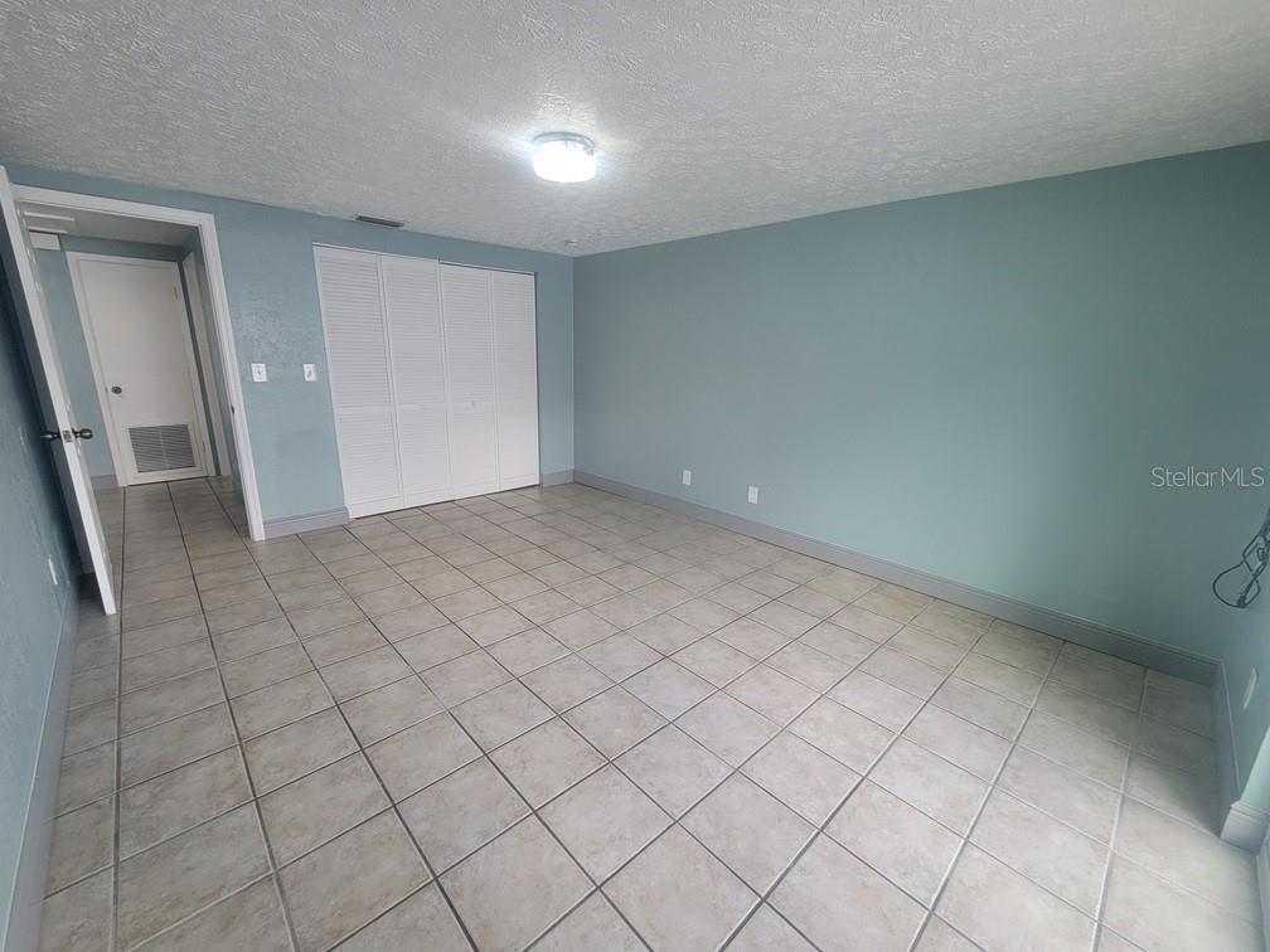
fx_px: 477
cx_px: 635
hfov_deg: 106.2
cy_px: 476
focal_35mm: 13
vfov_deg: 89.9
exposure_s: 1/50
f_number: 2.2
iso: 80
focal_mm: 2.2
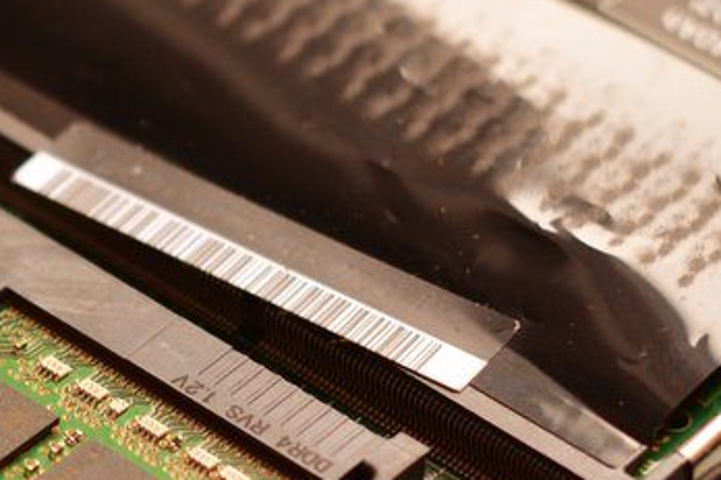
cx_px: -93
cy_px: 356
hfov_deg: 8.8
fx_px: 4666
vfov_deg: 5.9
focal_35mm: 233
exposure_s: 1/125
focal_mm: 50
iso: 400
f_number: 3.5
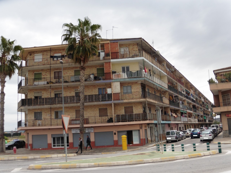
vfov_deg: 35.1
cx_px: 116
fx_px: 274
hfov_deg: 45.8
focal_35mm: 41
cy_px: 86
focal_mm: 7.4
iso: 100
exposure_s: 1/1250
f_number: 3.9
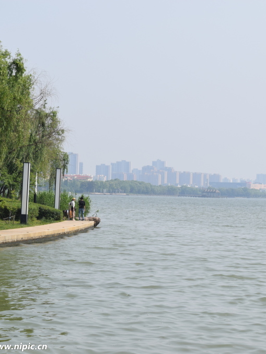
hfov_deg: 12.3
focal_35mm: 120
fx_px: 1227
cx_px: 204
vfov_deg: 16.5
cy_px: 178
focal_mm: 55
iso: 200
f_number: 10
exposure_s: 1/400
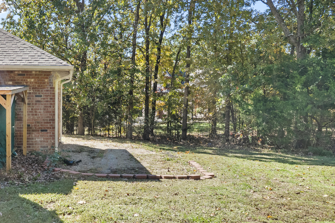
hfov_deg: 48.7
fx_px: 354
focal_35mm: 38
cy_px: 125
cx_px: 83
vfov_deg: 35.0
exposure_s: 1/90
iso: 640
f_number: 8
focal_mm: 24
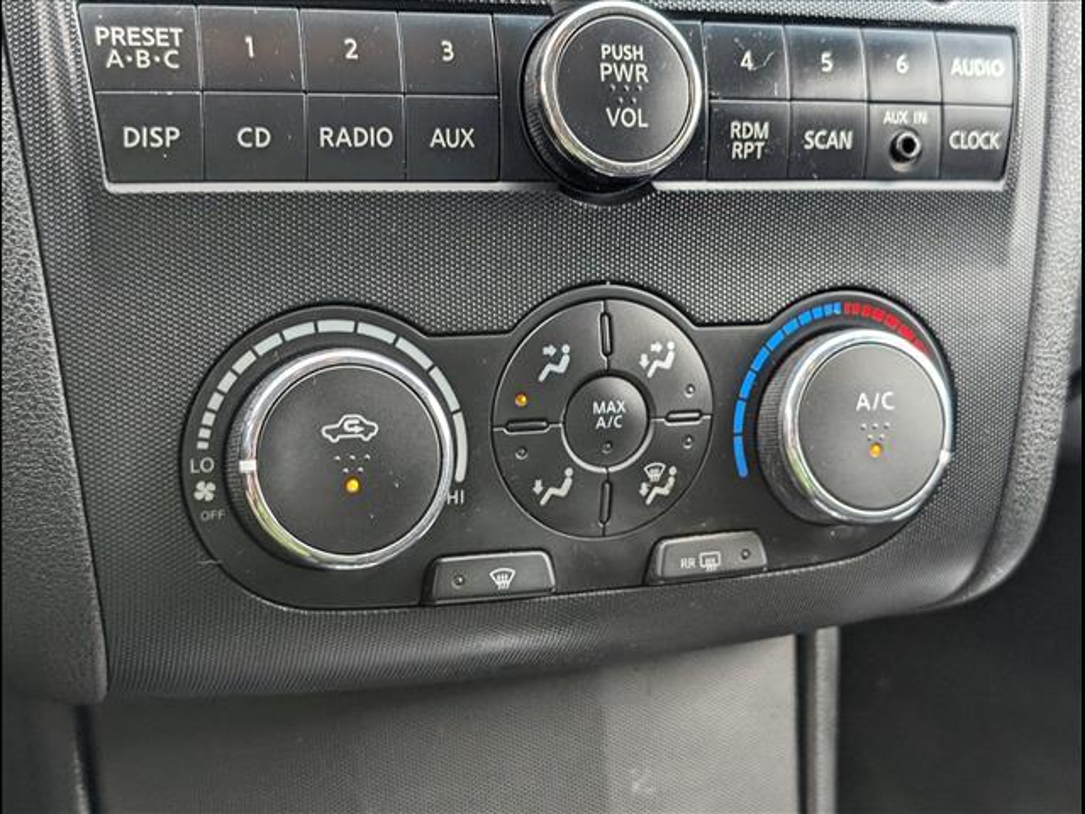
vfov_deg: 29.7
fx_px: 1536
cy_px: 407
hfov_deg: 38.9
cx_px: 542
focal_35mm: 49
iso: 59
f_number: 1.68
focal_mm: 6.9
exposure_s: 1/90.9
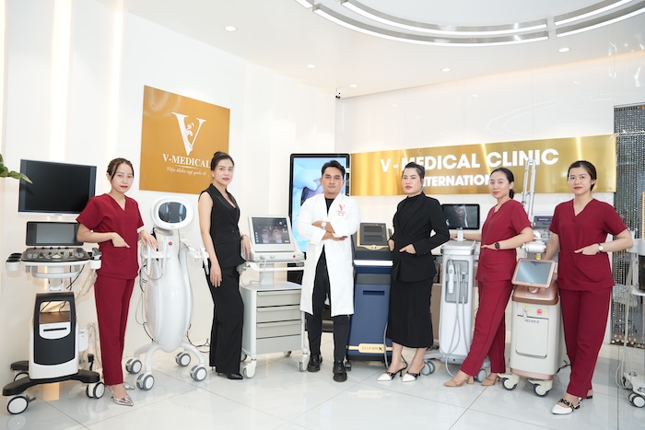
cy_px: 215
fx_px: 430
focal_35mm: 24
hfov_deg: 73.7
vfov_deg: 53.2
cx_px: 322
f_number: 4
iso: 800
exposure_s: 1/125
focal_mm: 24
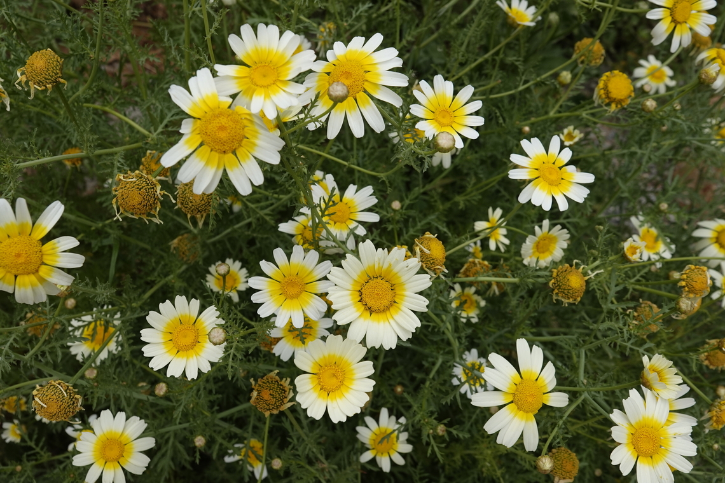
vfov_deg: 42.3
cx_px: 362
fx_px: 624
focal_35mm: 31
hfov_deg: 60.3
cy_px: 242
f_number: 4
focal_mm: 11.51
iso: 100
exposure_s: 1/250
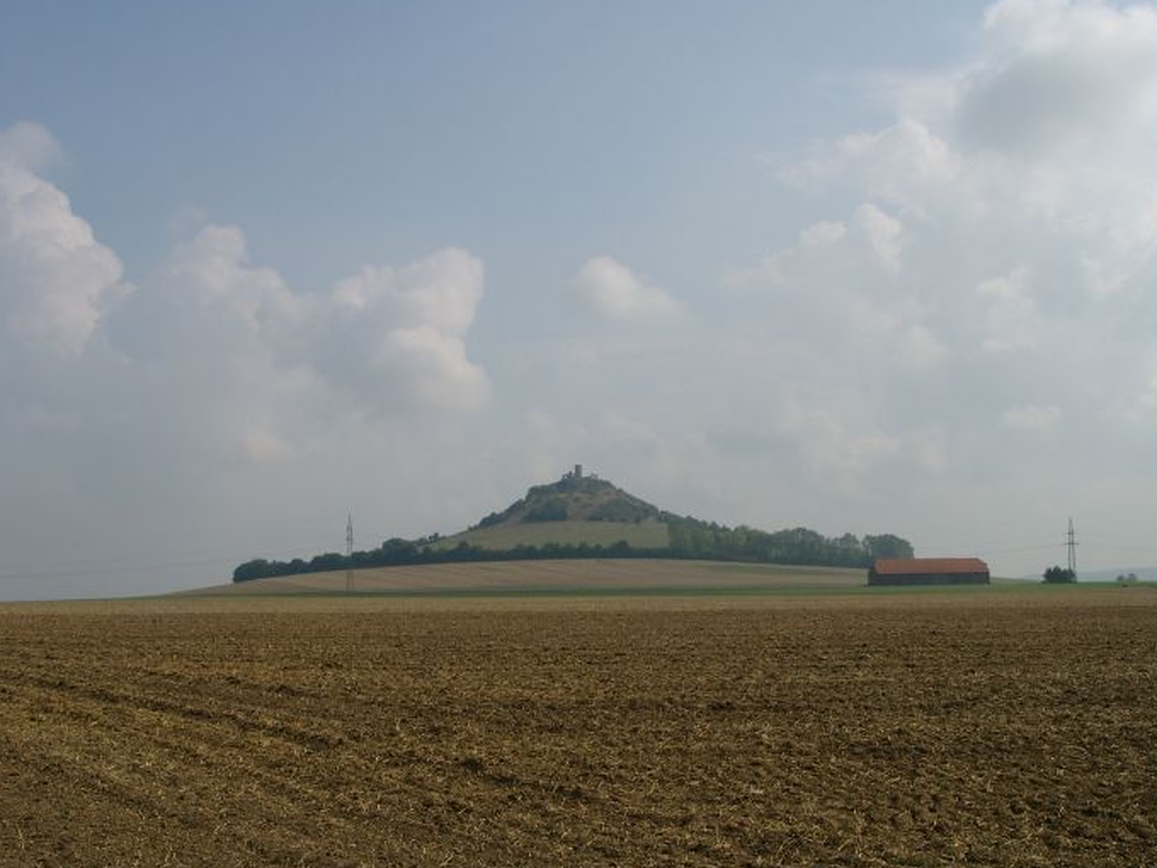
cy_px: 485
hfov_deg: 46.8
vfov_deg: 35.9
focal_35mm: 40
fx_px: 1337
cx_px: 575
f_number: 5.6
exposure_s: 1/946
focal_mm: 7.13
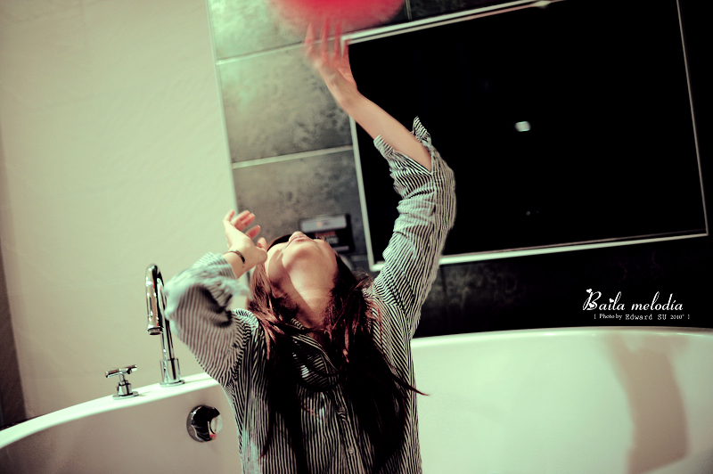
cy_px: 237
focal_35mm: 50
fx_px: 989
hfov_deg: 39.6
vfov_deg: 26.9
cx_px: 356
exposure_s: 1/40
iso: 450
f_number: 1.4
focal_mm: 50
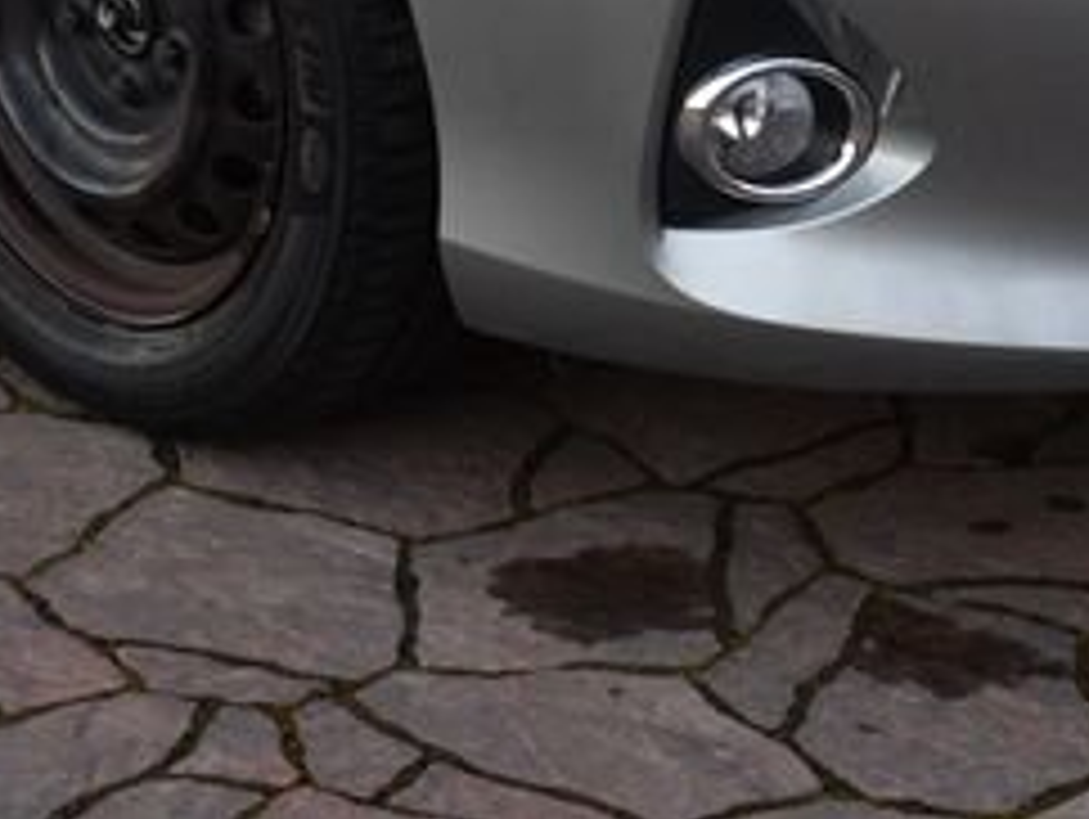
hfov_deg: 8.4
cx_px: 176
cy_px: -711
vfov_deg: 6.2
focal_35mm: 236
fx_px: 7432
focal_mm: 58
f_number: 4.5
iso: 500
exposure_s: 1/80
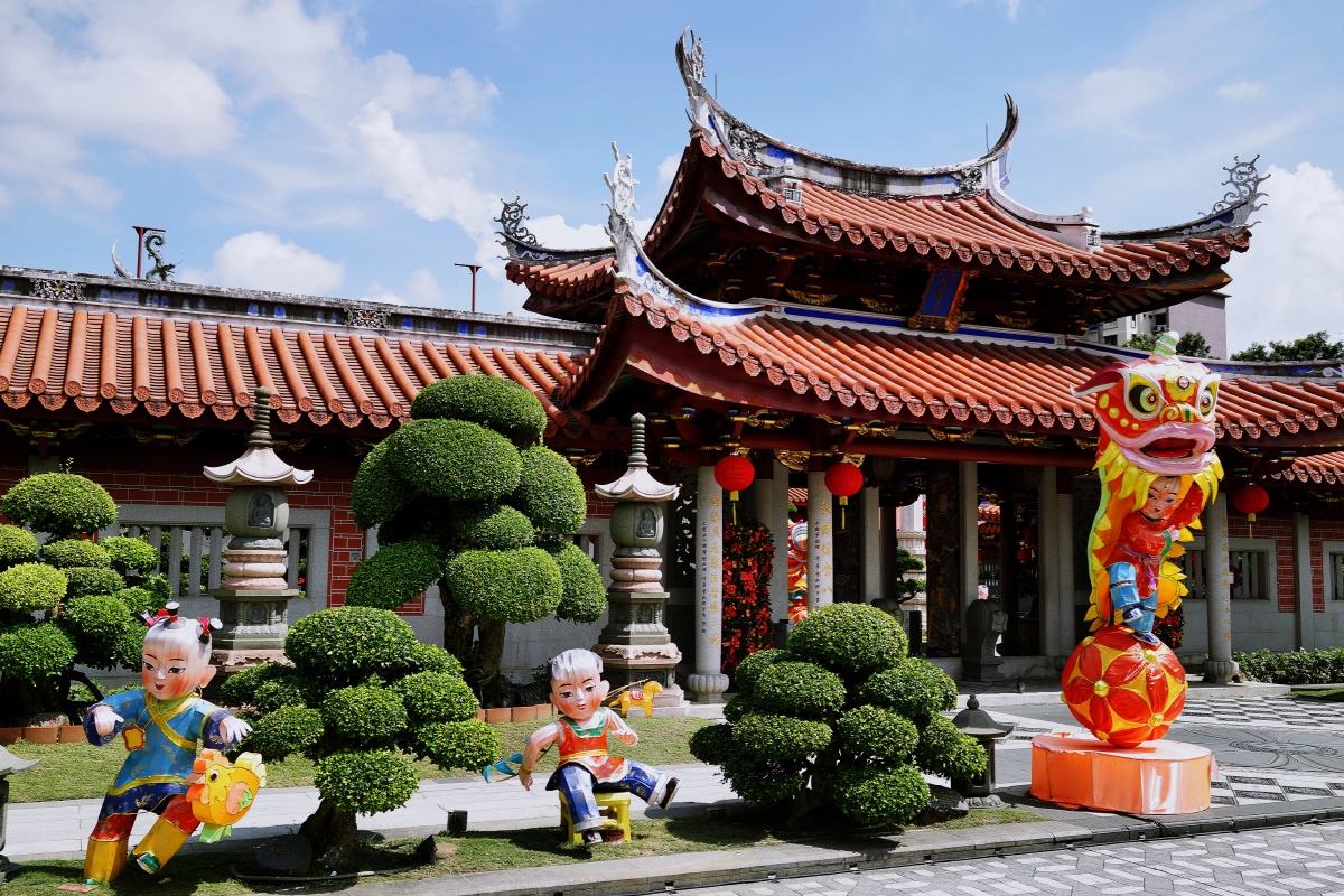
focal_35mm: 35
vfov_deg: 37.9
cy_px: 448
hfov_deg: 54.4
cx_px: 672
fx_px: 1307
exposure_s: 1/400
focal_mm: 35
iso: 100
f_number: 5.6
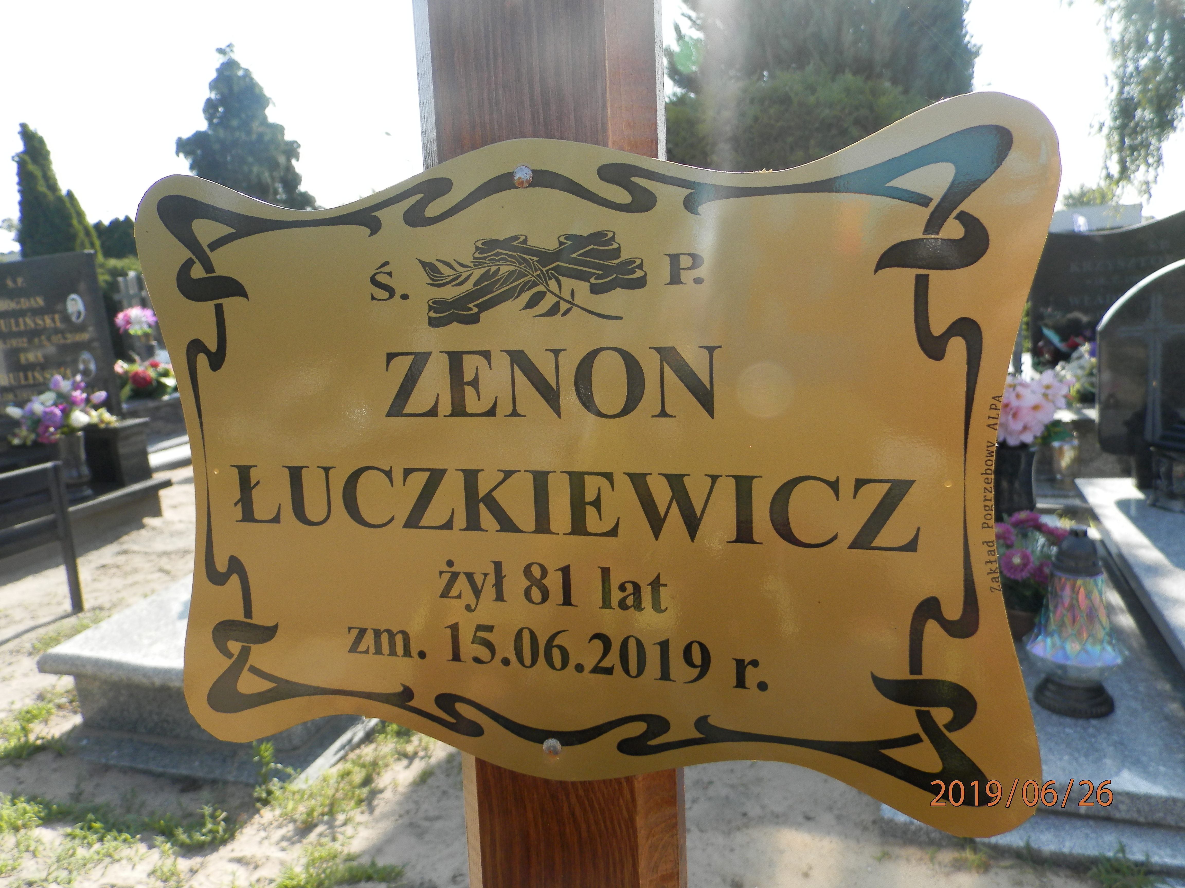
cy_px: 444
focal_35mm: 25
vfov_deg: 54.9
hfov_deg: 69.4
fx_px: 856
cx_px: 592
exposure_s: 1/400
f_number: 3.1
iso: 80
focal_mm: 4.5
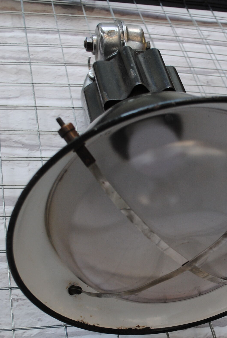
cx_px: 195
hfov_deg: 22.0
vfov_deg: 32.3
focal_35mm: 61
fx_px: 574
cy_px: 249
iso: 200
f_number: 5
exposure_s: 1/100
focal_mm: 22
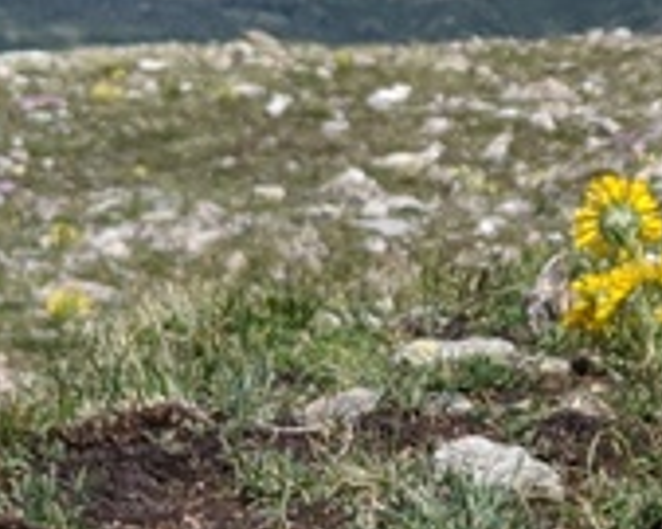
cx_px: 1077
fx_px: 3133
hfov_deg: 11.4
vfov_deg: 9.5
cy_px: 705
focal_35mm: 160
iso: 56
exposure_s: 1/3356
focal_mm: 4.44
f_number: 1.8
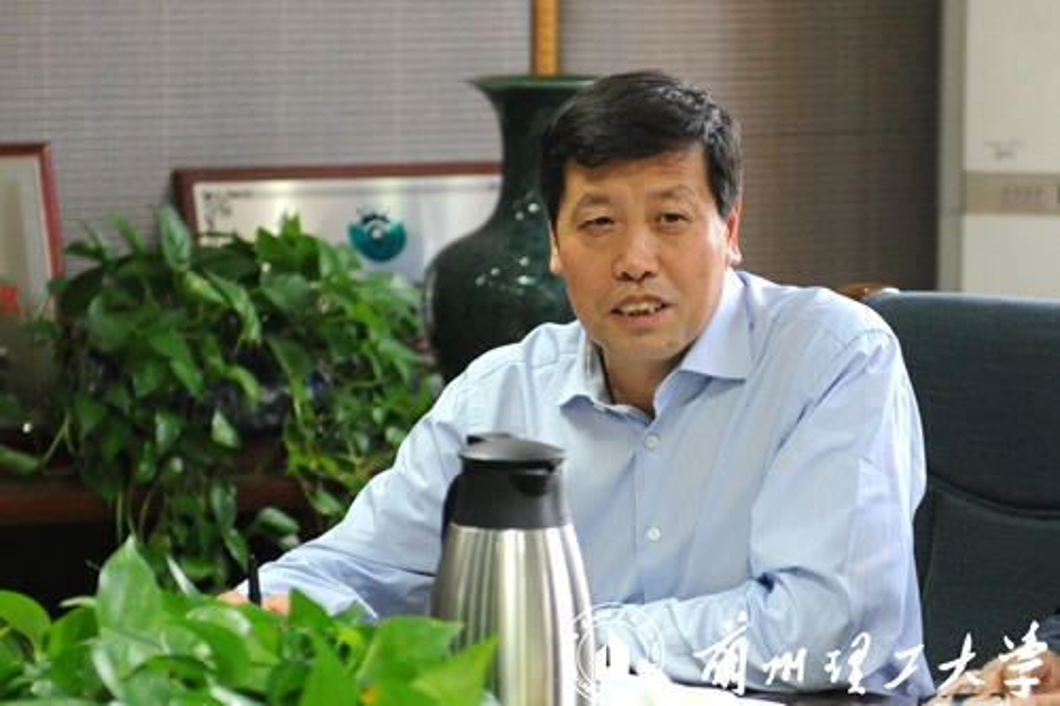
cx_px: 530
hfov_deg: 28.9
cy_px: 353
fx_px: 2060
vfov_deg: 19.4
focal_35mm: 70
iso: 3200
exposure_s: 1/640
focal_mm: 70
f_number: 2.8
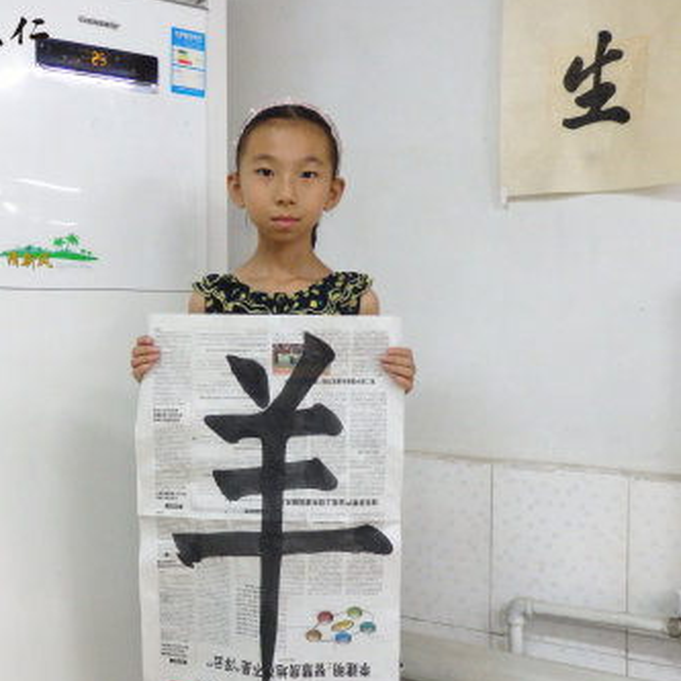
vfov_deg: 42.8
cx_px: 268
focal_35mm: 39
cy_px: 365
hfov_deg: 42.6
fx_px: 868
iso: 500
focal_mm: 5.5
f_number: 3.3
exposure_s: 1/60
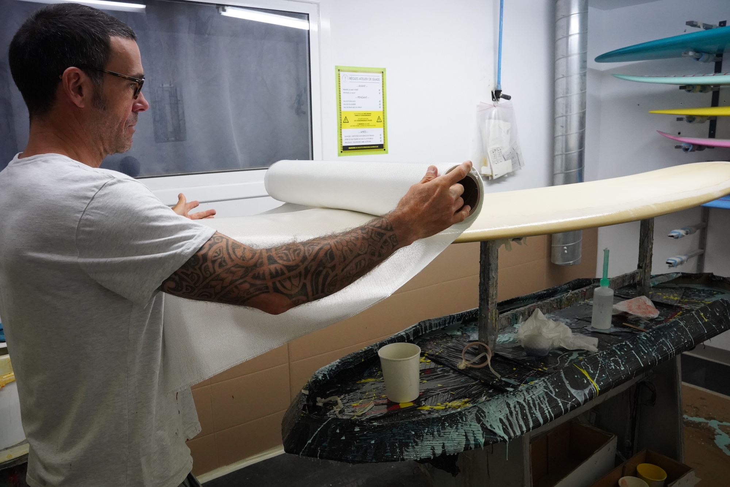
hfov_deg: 63.5
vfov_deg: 44.8
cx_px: 365
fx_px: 590
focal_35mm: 29
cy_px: 244
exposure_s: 1/500
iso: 8000
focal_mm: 29.1
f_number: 8
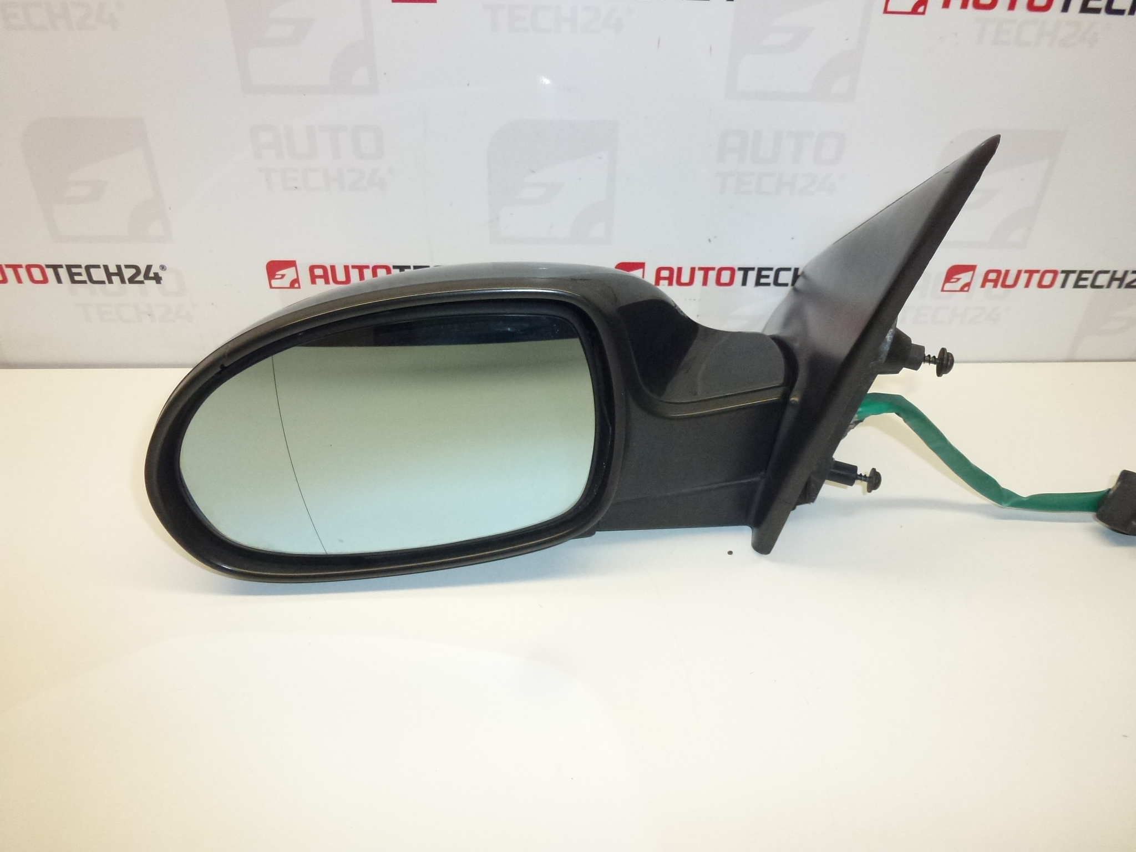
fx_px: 788
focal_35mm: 24
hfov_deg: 71.6
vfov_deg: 56.8
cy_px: 426
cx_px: 568
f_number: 3.3
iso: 400
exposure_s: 1/320
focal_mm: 4.3
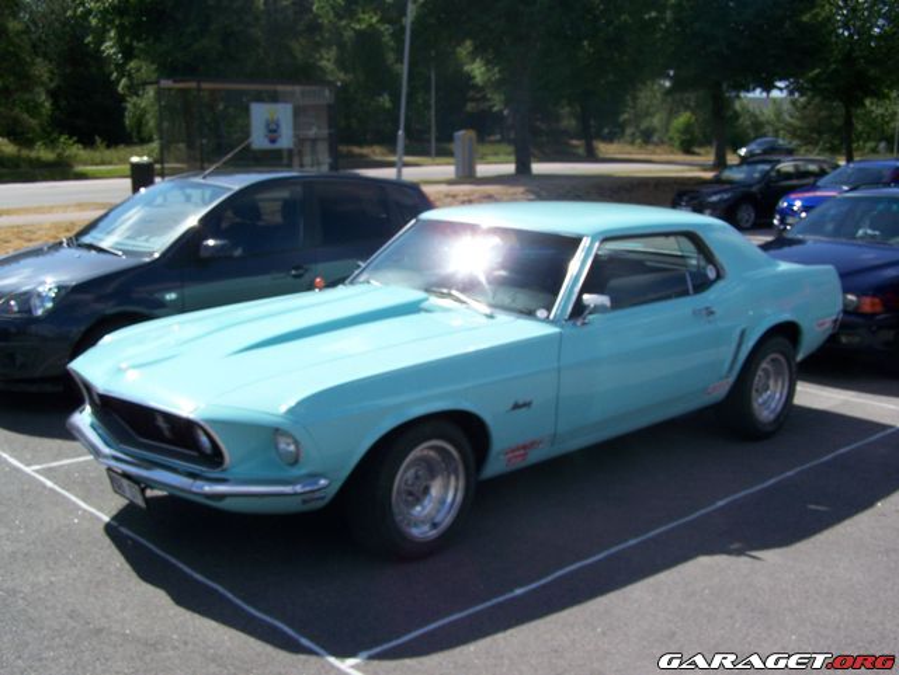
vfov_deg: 37.8
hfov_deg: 48.9
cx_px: 450
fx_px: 988
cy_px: 338
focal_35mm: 38
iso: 80
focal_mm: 6.3
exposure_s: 1/640
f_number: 5.6
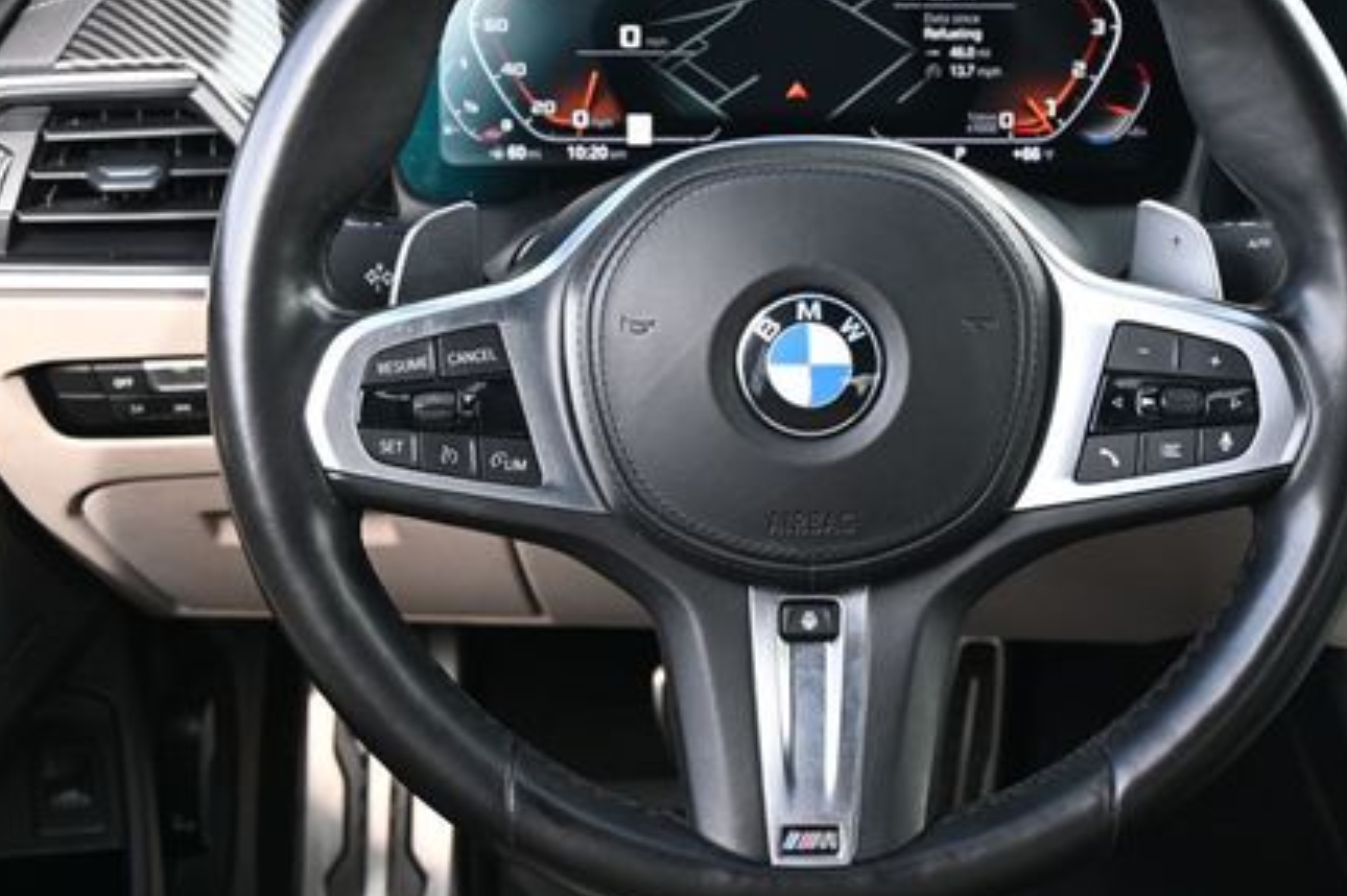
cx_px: 811
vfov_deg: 23.3
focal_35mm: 58
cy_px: 351
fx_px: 2168
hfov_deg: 34.4
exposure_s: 1/125
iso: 500
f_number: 4.5
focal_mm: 26
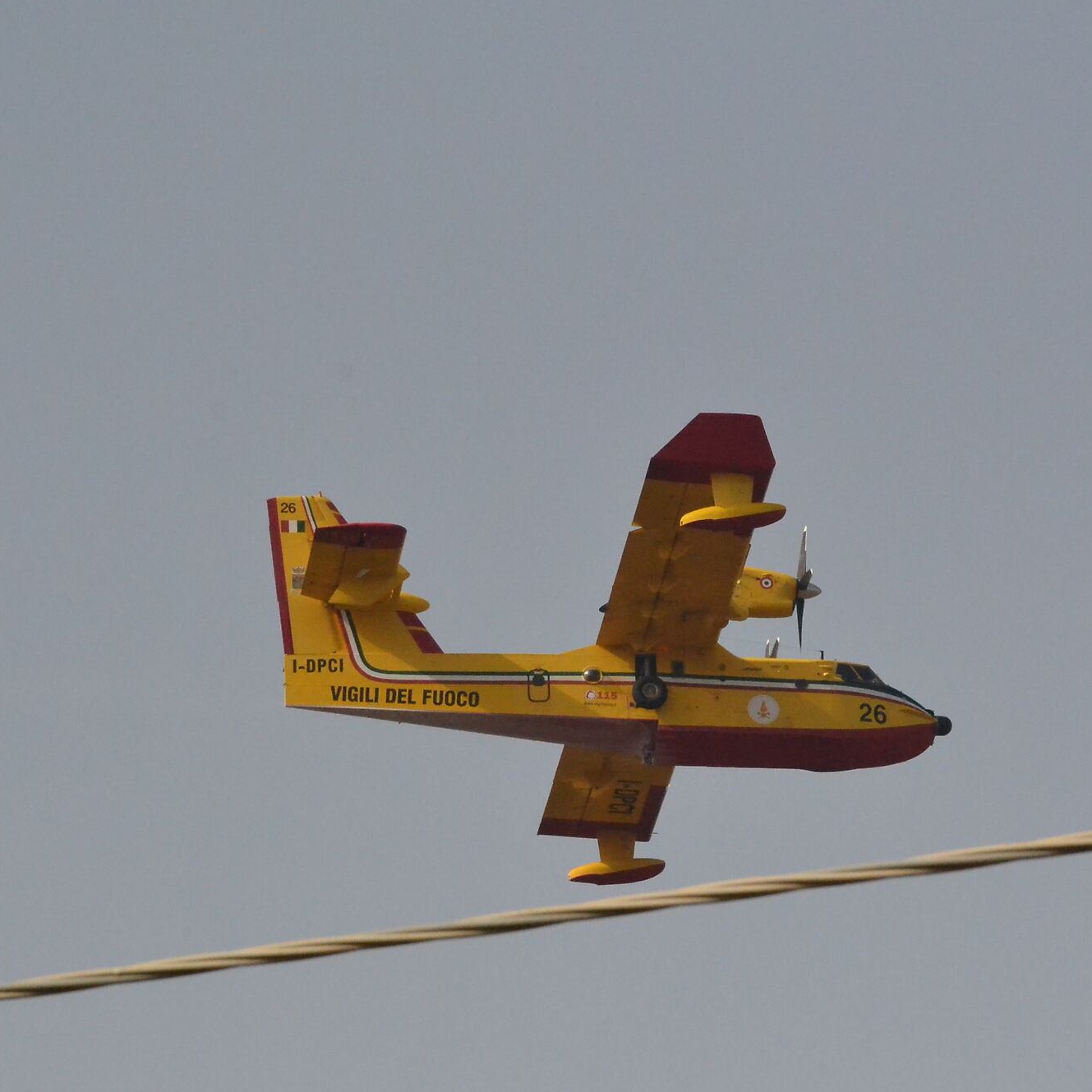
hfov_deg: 7.2
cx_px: 886
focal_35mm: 242
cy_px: 642
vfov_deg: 7.2
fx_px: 8629
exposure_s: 1/4000
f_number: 14
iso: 3200
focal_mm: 105
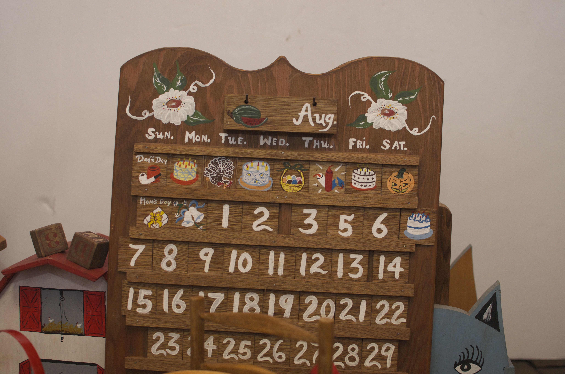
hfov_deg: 37.9
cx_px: 282
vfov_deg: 25.6
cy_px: 187
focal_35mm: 52
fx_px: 822
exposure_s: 1/60
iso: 200
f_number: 2.8
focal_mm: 35
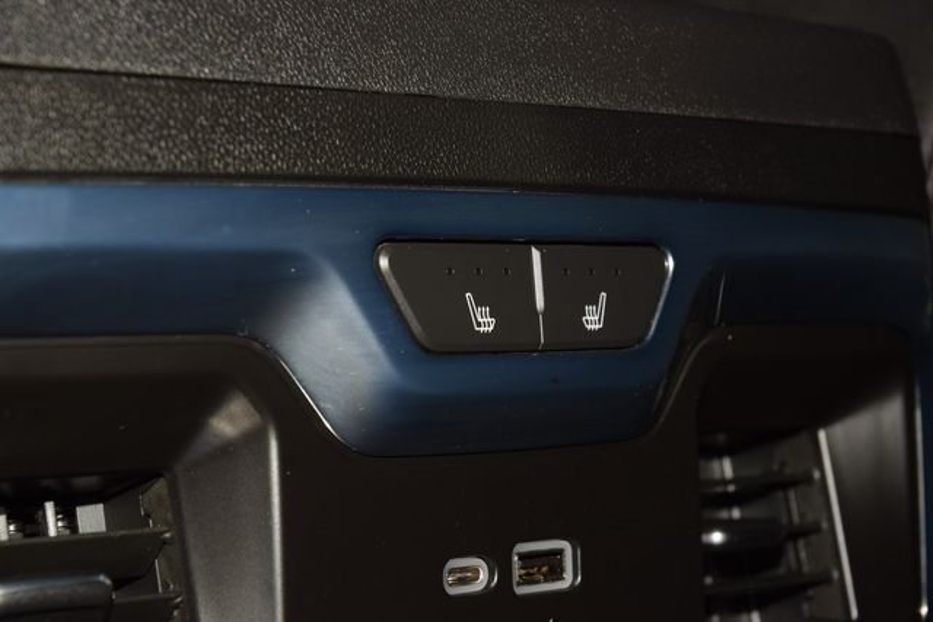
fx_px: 2722
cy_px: 311
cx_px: 466
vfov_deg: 13.0
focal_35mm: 105
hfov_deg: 19.5
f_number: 8
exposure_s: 1/125
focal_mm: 70
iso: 100
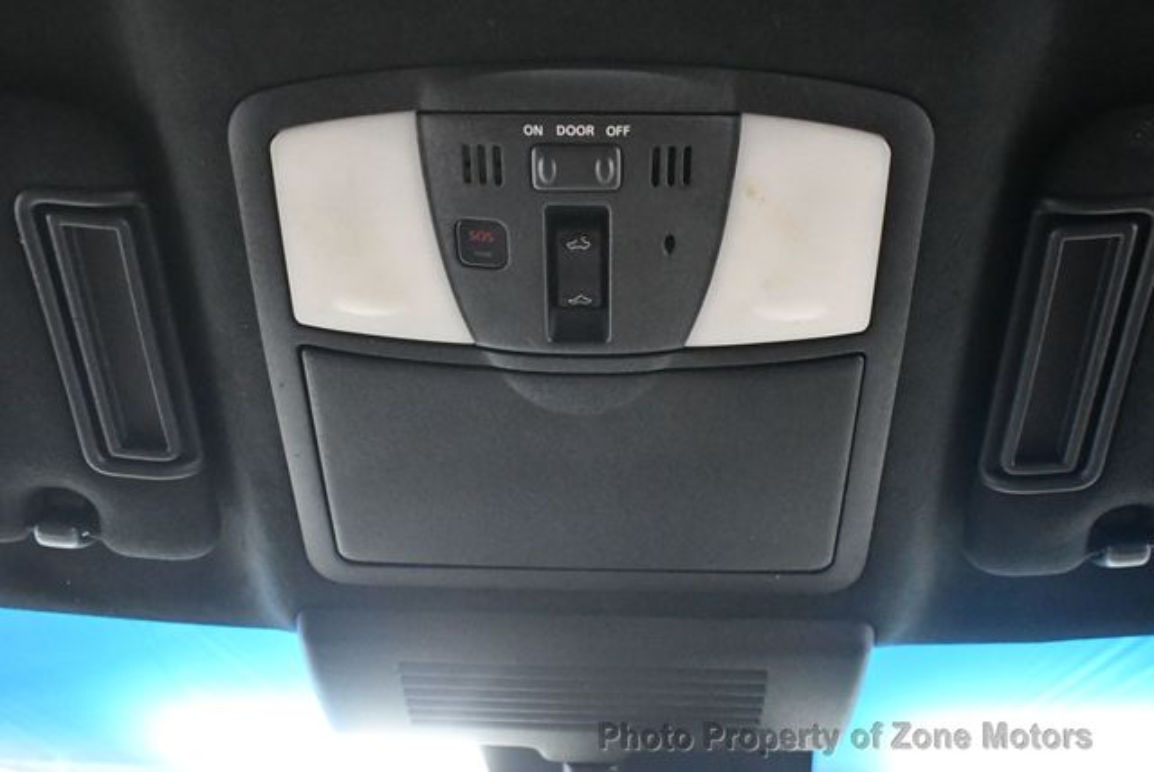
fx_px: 1155
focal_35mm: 36
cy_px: 386
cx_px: 577
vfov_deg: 36.9
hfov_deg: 53.1
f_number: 3.5
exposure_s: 1/60
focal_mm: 18
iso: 8000
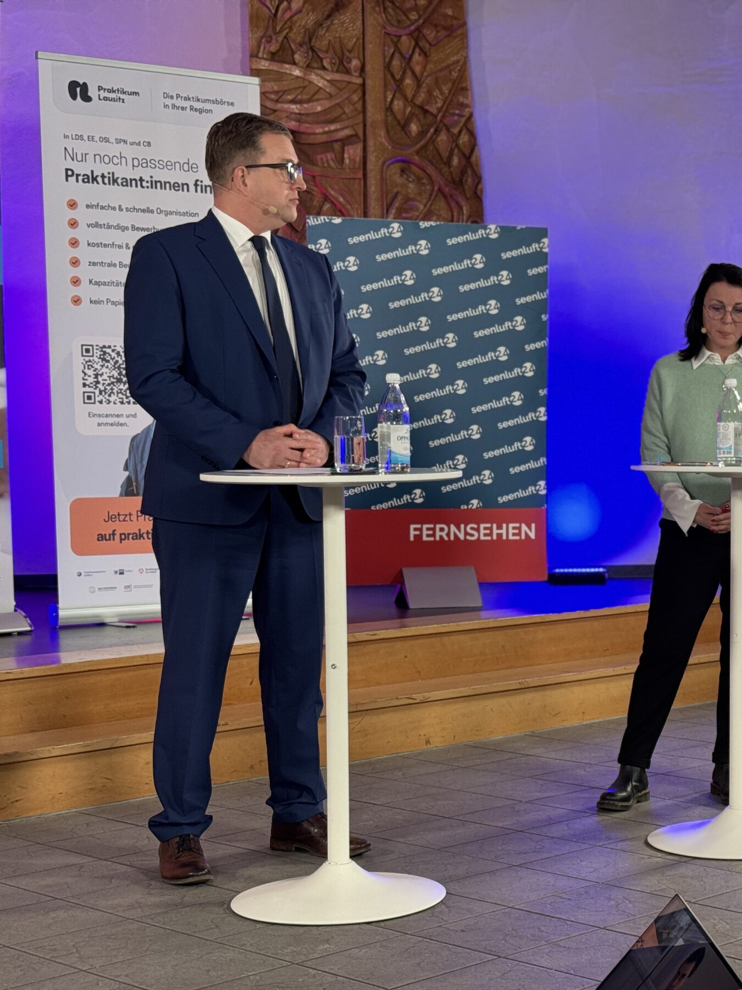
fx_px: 1372
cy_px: 495
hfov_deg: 30.3
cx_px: 371
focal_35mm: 48
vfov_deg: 39.7
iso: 80
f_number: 1.78
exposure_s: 1/50
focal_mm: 6.76
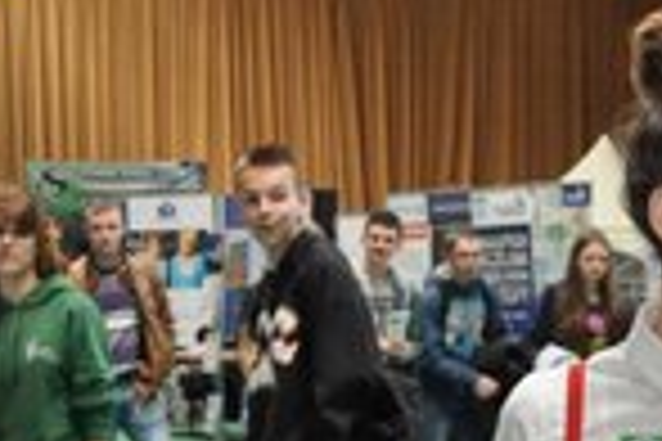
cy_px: 675
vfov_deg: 11.0
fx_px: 2188
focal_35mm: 119
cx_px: 410
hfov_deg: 17.2
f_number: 3.5
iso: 1250
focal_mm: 18
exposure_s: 1/125
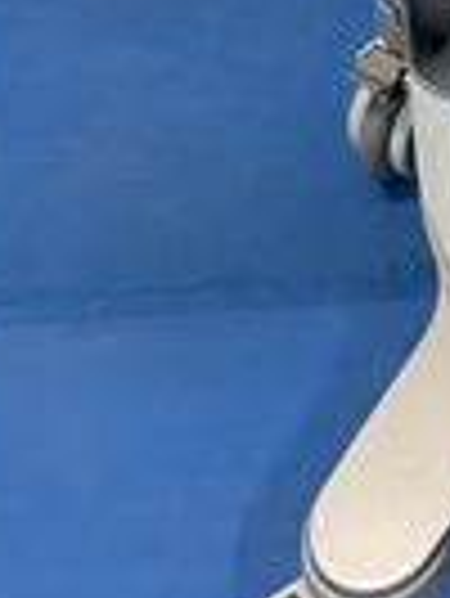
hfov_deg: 13.6
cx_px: 621
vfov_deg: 16.9
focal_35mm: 104
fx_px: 1800
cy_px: -328
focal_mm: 4.2
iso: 640
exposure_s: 1/40
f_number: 1.6
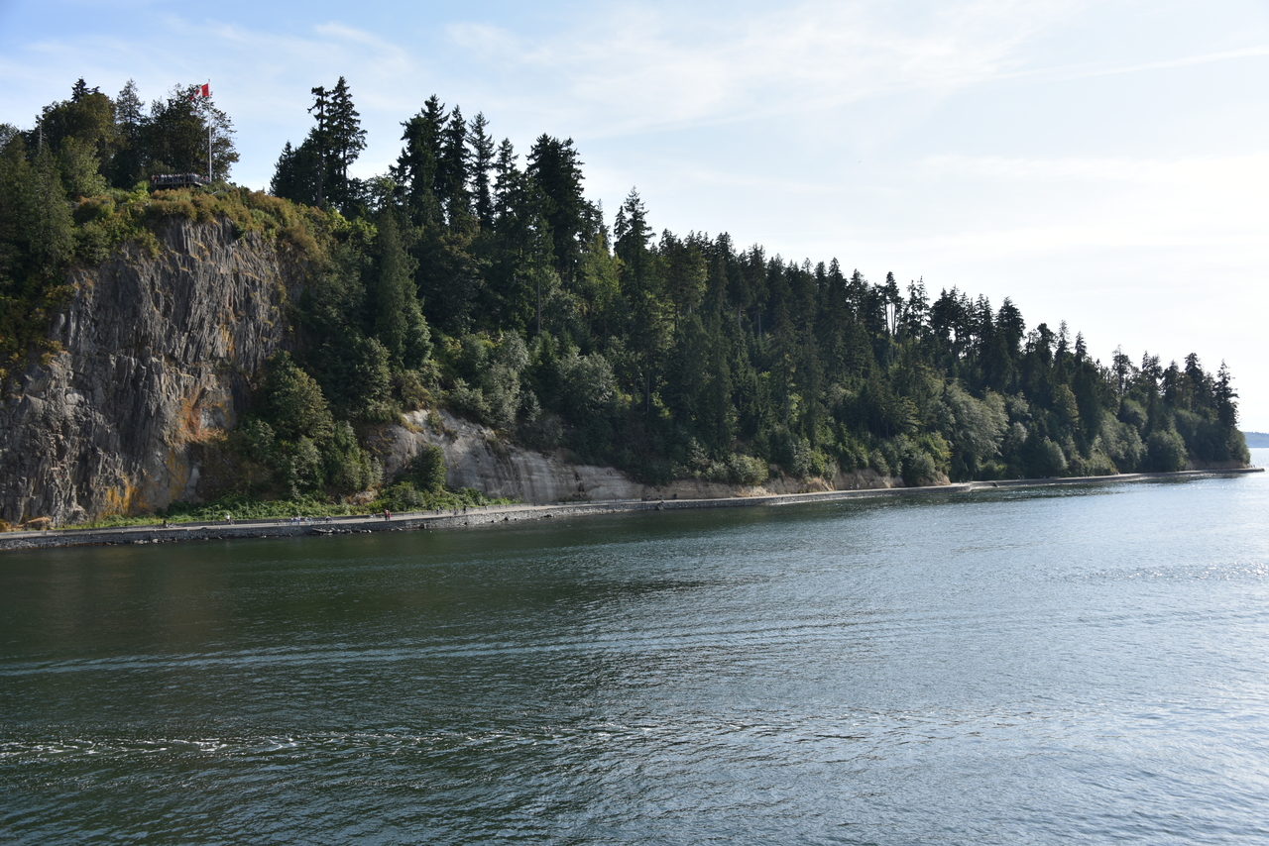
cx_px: 634
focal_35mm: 36
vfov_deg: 36.9
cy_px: 423
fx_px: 1269
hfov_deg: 53.1
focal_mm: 36
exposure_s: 1/250
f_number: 8
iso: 100
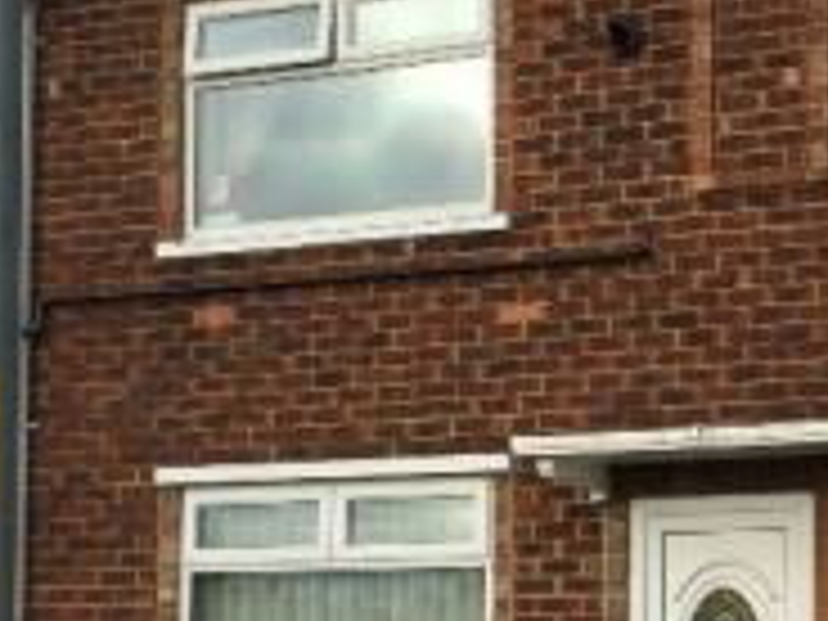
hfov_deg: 19.8
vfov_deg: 15.4
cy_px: 547
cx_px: 893
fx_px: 2272
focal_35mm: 95
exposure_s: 1/760
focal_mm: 4.12
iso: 32
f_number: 2.2
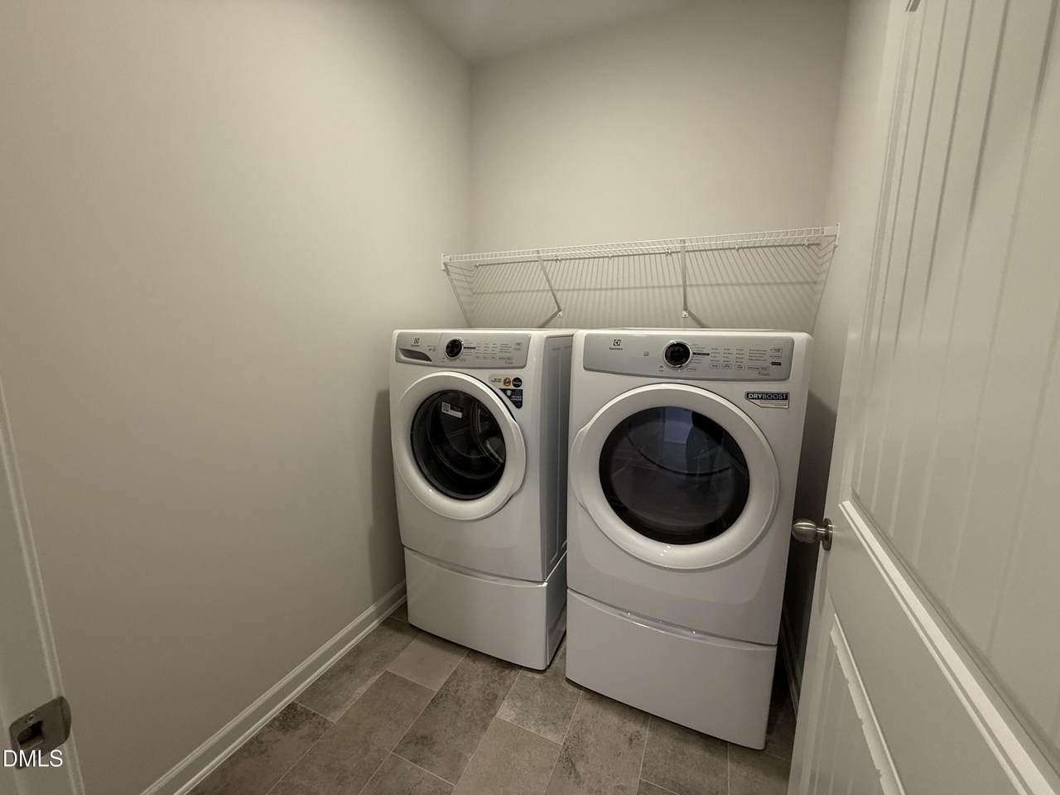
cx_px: 530
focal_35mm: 14
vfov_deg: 85.7
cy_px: 398
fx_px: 429
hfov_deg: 102.1
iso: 250
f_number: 2.2
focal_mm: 2.22
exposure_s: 1/60
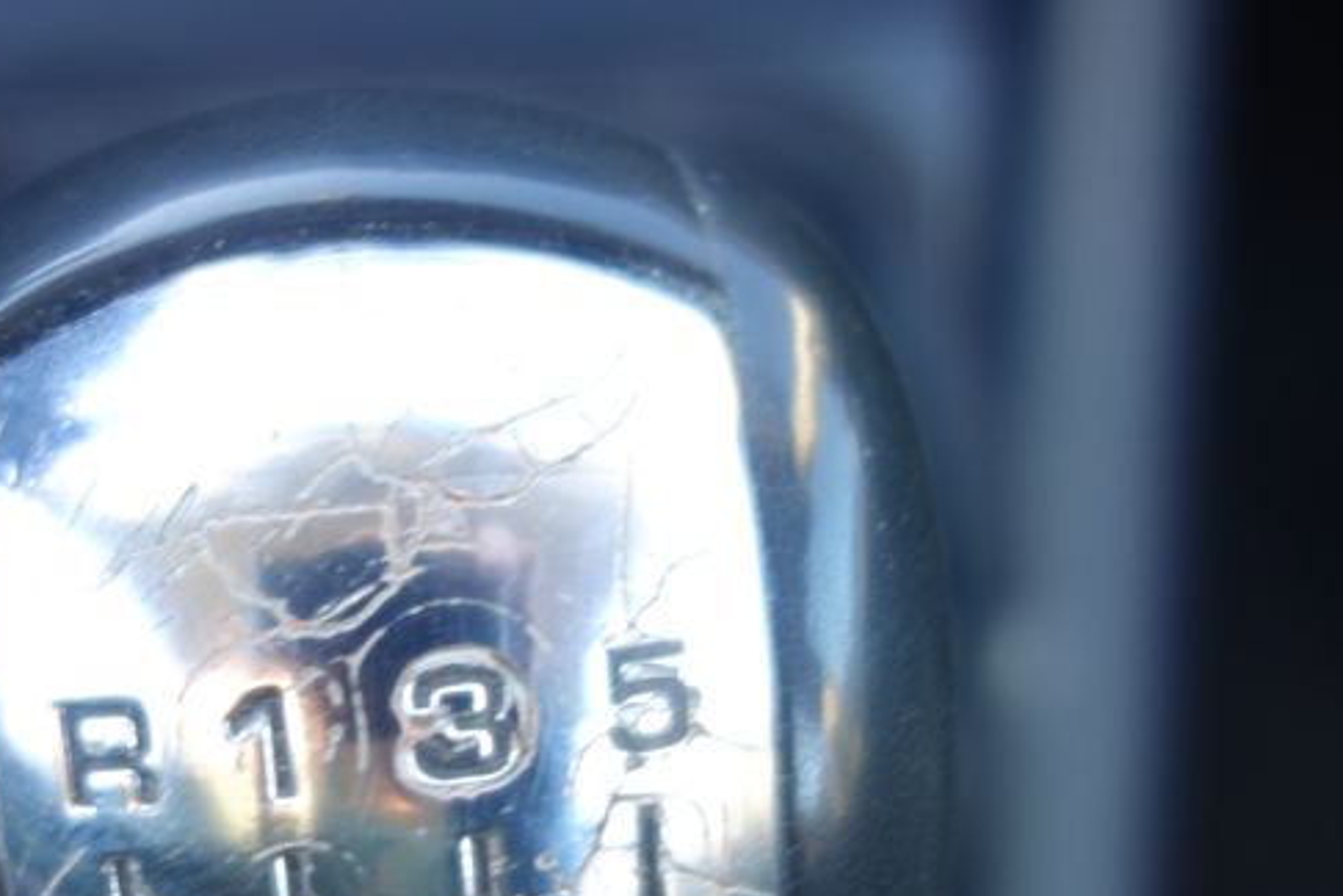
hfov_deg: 33.5
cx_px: 406
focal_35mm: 59
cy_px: 635
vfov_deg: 22.8
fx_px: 2201
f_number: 1.8
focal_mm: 10.4
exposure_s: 1/40
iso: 125
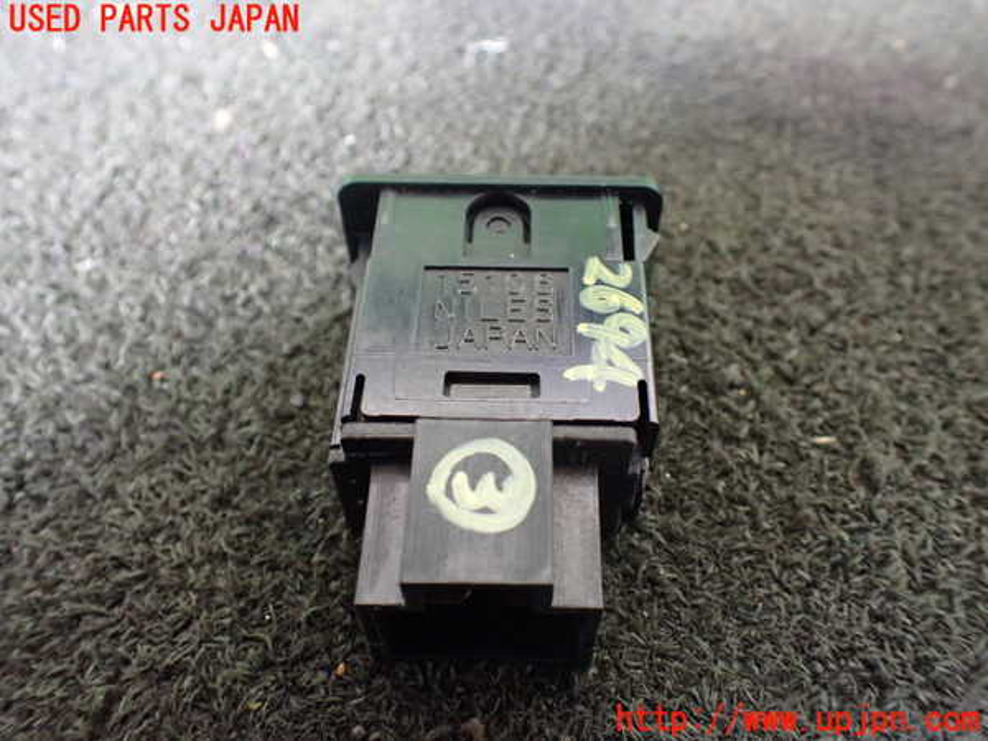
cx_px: 494
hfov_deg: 60.0
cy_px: 370
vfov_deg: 46.8
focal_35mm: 30
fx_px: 856
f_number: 2.3
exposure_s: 1/30
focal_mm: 5.4
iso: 800
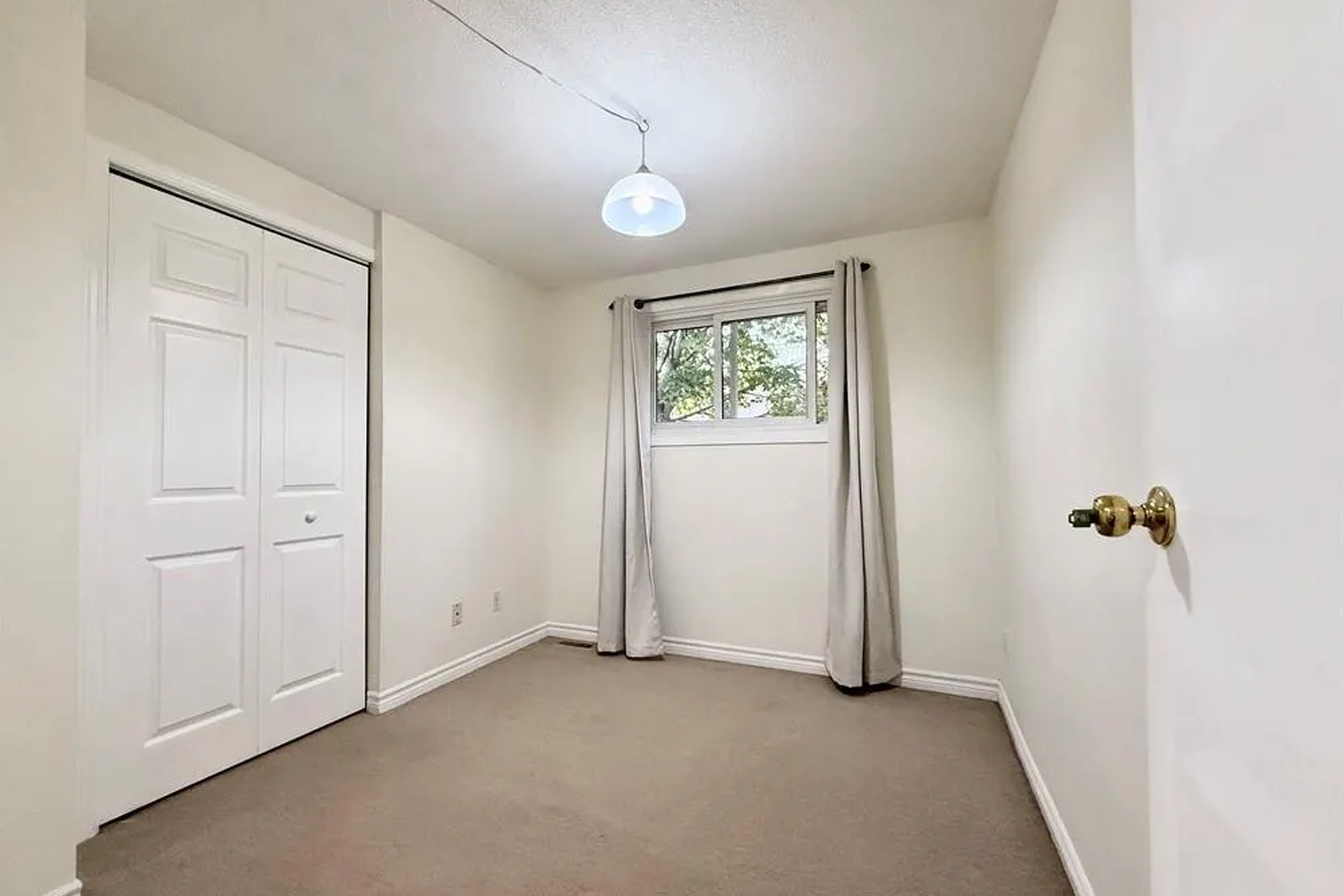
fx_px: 560
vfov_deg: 77.3
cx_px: 657
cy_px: 457
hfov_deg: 100.4
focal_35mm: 15
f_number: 2.2
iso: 640
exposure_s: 1/120
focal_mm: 2.22
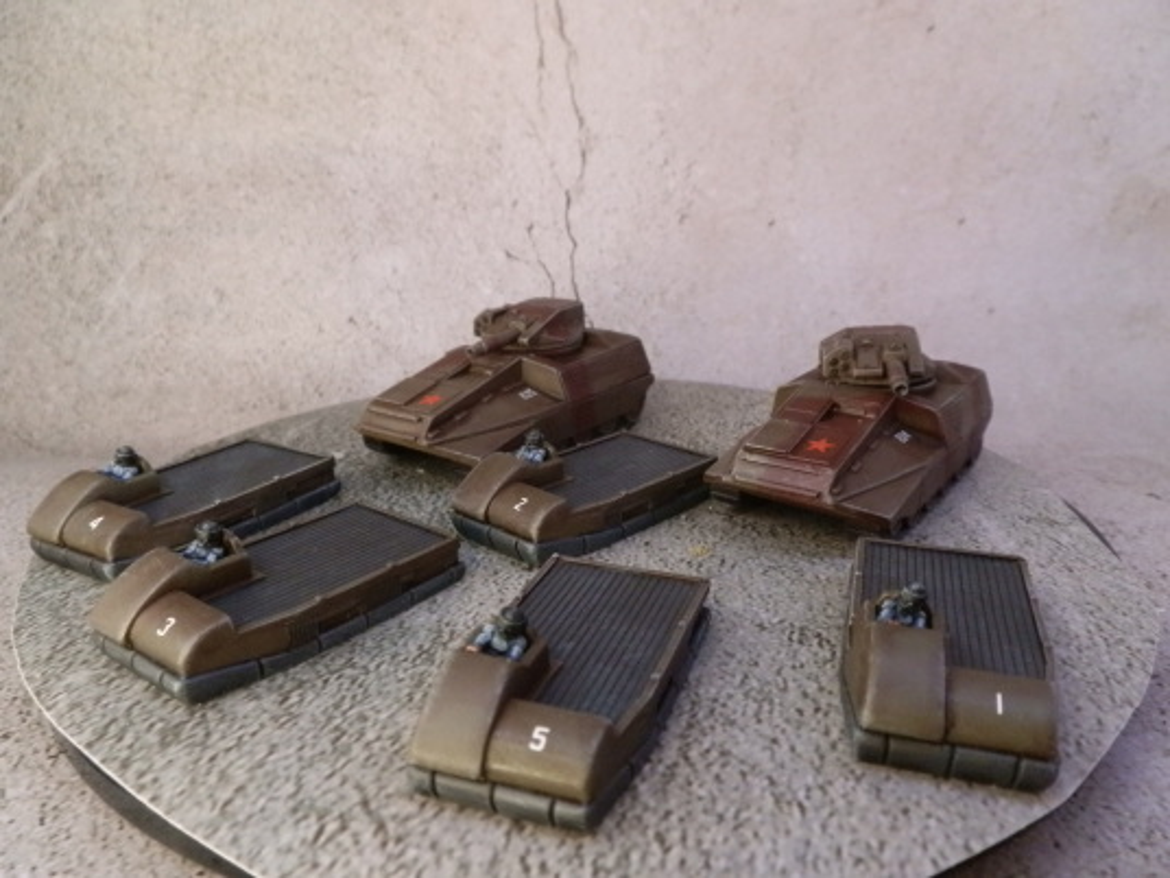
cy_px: 439
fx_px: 946
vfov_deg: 49.7
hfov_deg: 63.4
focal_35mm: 28
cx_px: 585
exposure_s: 1/125
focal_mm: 5
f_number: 3.1
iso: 400
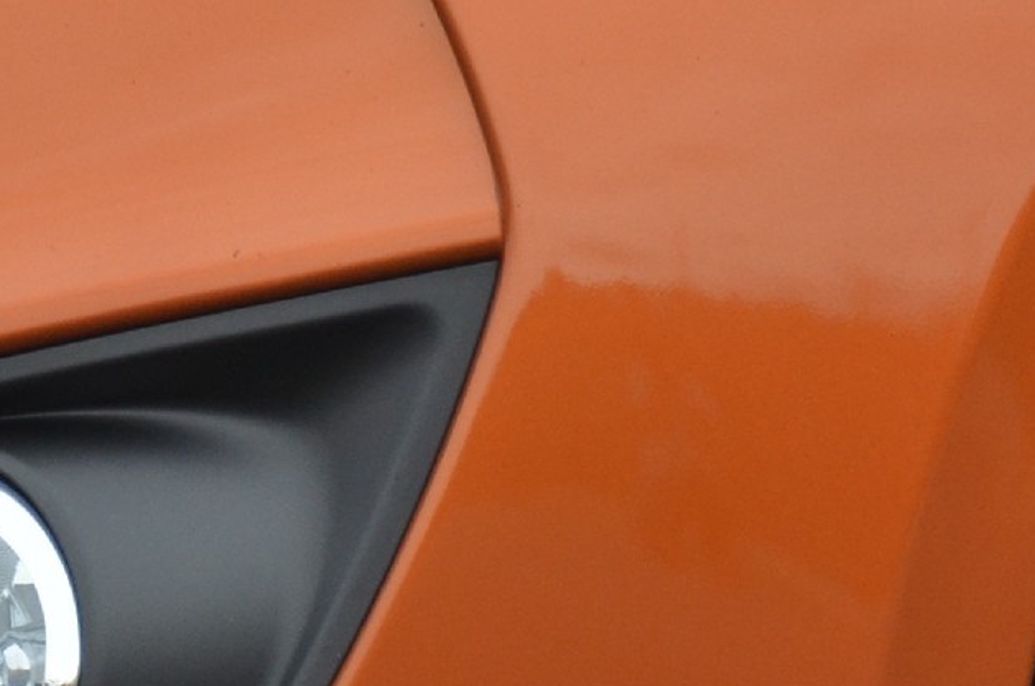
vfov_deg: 1.1
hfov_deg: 1.7
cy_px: -403
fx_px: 34209
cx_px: 308
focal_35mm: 1192
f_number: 5.6
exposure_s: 1/500
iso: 800
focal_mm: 200
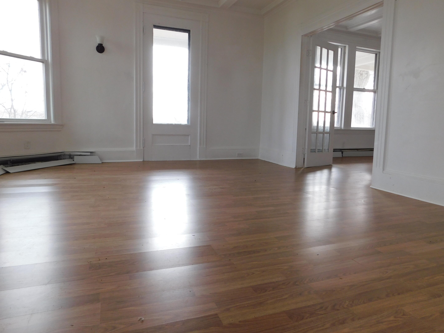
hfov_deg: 71.6
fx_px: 308
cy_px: 161
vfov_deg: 56.8
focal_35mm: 24
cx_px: 228
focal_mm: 4
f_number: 3
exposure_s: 1/50
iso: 125
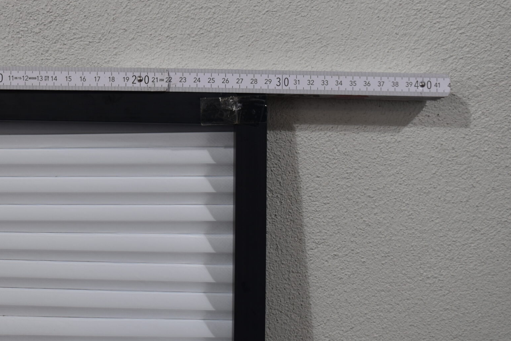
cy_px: 96
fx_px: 1065
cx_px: 89
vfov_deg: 18.1
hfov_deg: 26.4
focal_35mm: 75
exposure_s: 1/125
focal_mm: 30
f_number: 5.6
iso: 200
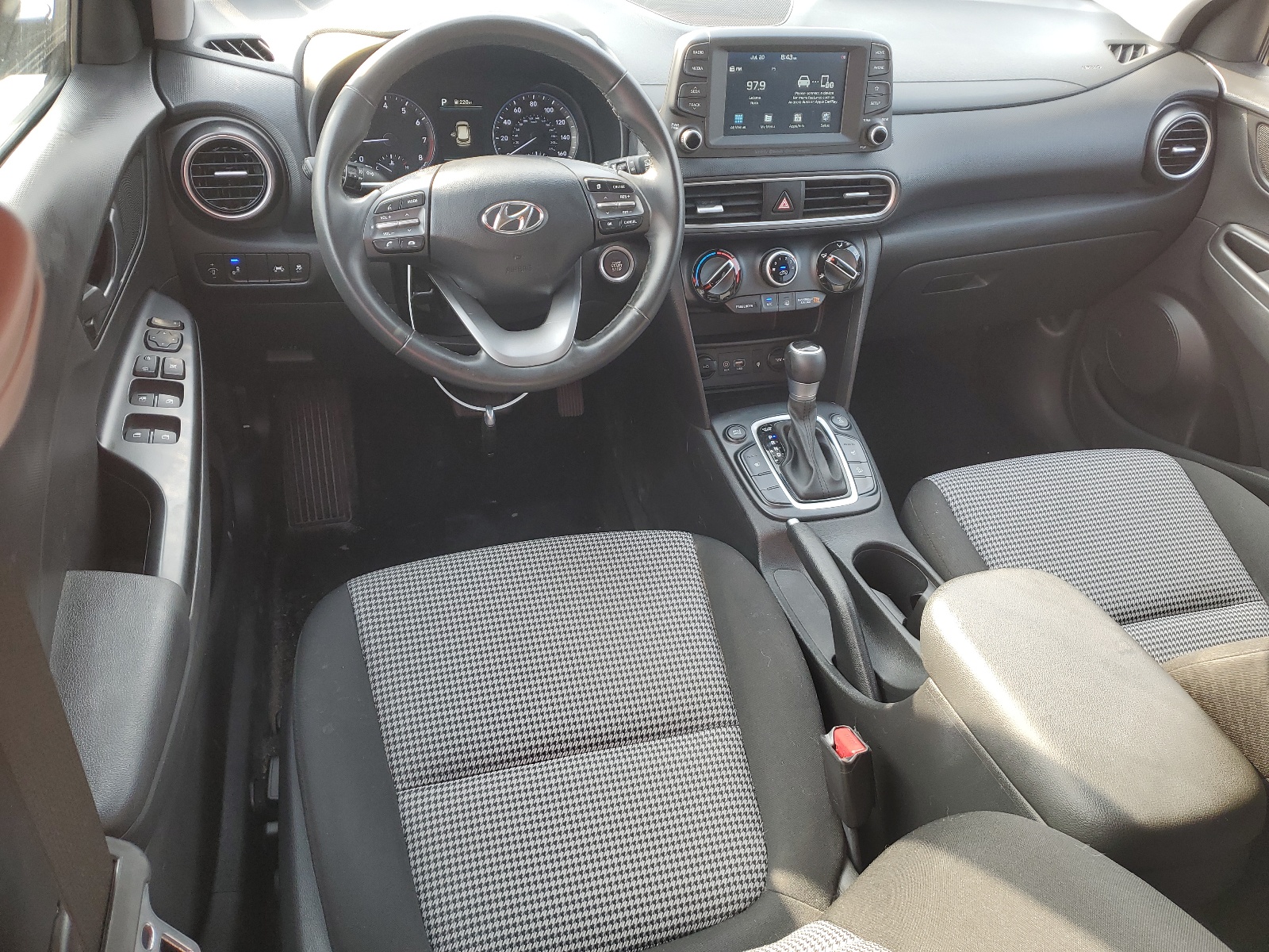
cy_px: 476
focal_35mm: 26
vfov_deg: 53.1
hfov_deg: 67.3
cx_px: 634
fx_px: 953
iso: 50
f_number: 1.5
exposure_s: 1/125
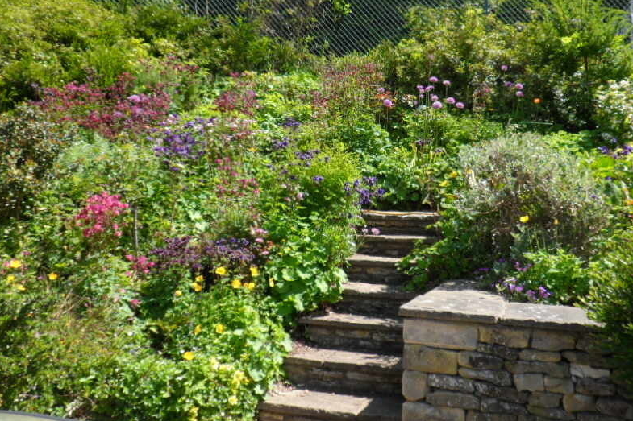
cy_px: 126
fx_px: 668
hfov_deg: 50.6
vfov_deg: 34.6
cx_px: 344
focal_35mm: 38
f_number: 3.1
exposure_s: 1/500
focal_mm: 4.9
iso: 80
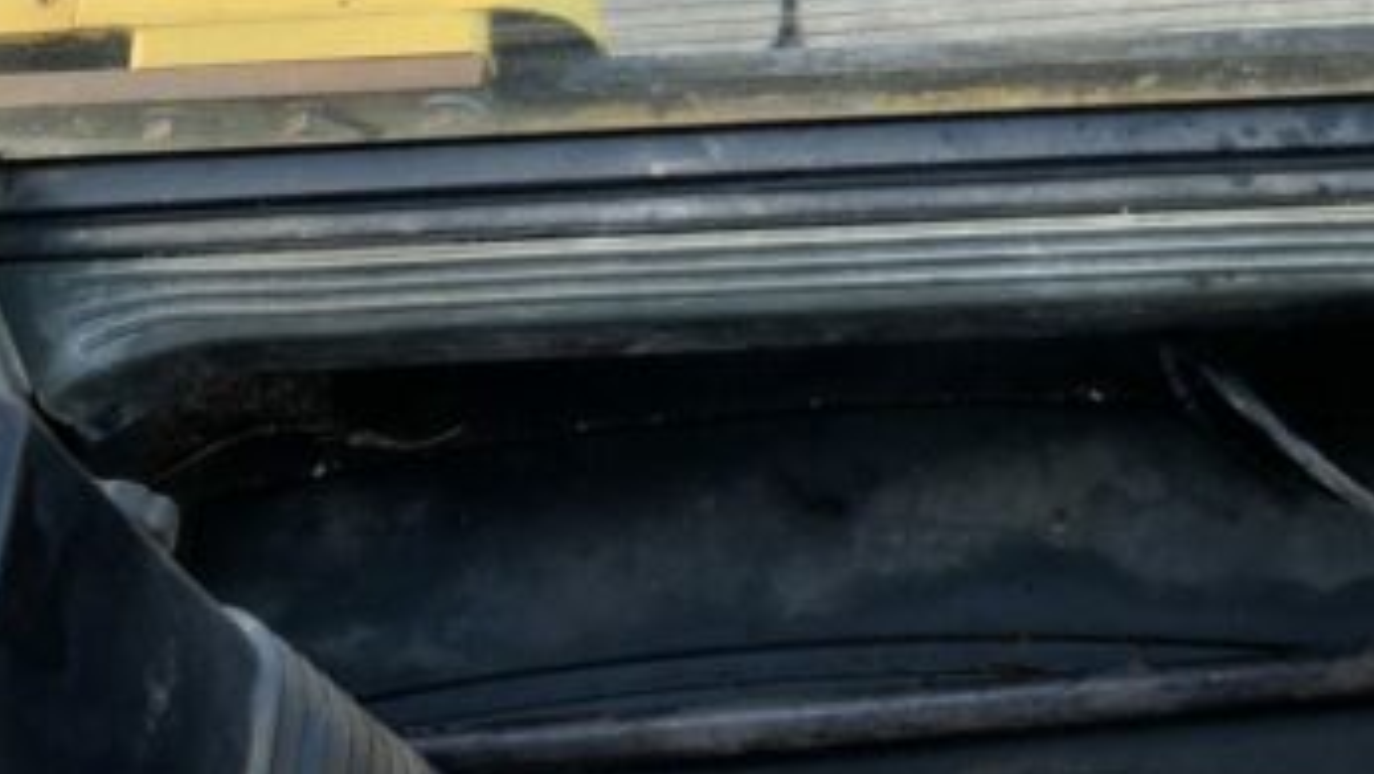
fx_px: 2661
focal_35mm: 73
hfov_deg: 28.9
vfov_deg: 15.9
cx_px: 810
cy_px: -147
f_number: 1.8
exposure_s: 1/122
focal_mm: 3
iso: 25
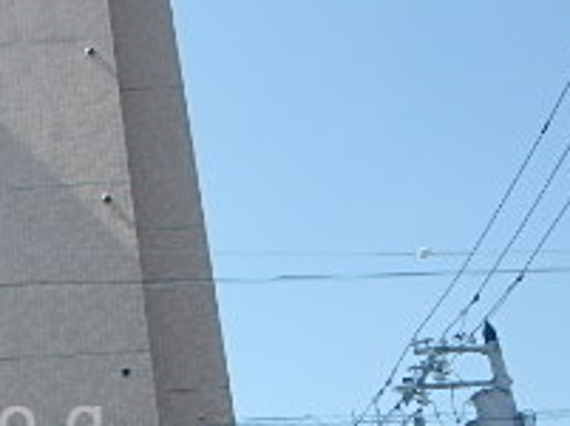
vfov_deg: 21.1
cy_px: 426
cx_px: -77
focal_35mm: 67
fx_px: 1101
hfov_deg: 26.4
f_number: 3.5
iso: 125
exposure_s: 1/640
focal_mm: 3.7
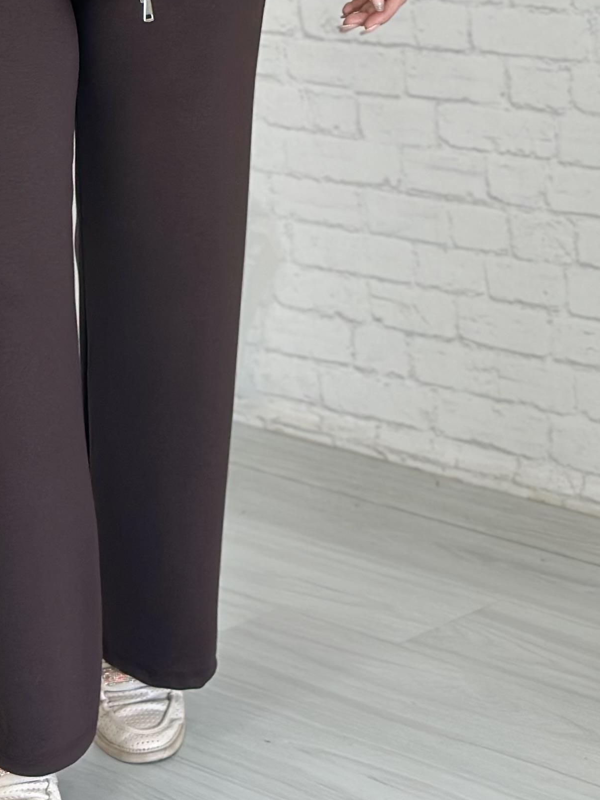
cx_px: 96
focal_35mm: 120
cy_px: -21
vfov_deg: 16.1
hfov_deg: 12.3
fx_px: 2773
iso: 80
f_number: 1.78
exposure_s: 1/141
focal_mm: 6.86
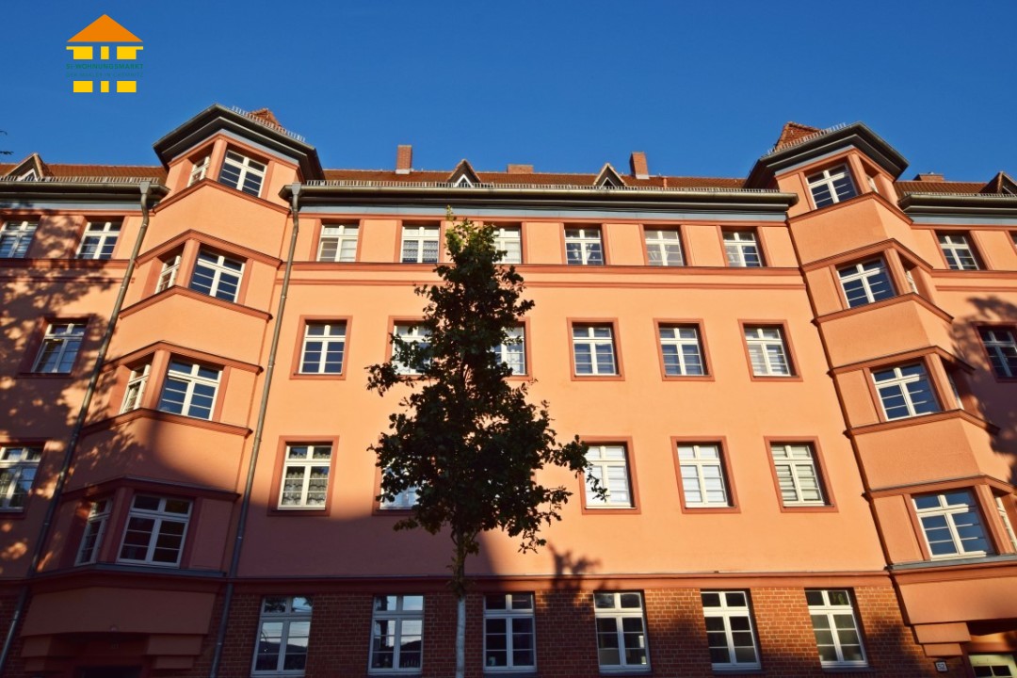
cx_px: 508
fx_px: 593
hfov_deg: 81.2
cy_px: 339
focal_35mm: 21
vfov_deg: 59.5
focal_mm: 14
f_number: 10
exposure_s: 1/400
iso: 200
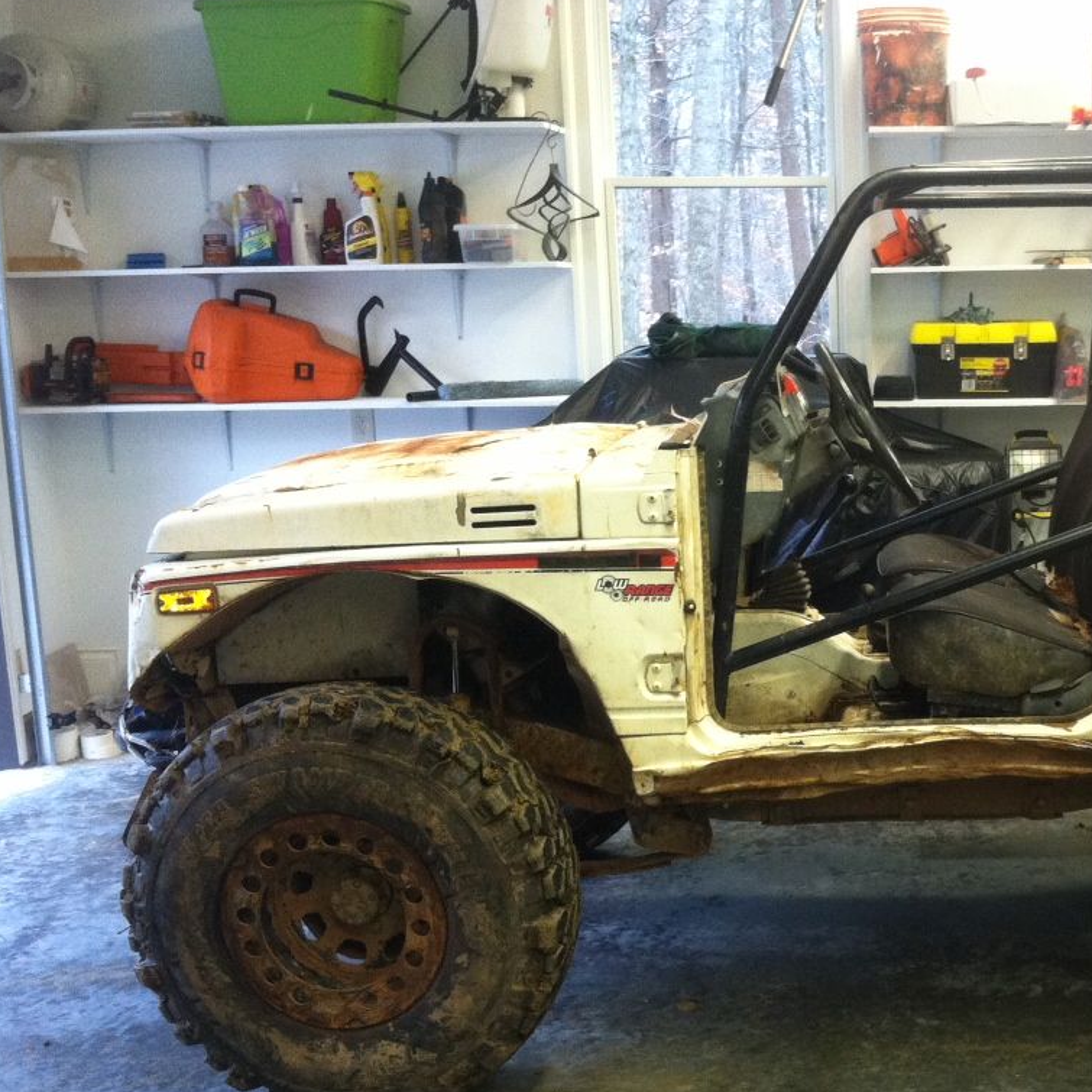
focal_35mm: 53
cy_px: 664
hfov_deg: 31.1
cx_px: 933
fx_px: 1892
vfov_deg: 32.1
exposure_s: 1/15
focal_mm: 3.85
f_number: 2.8
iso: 200
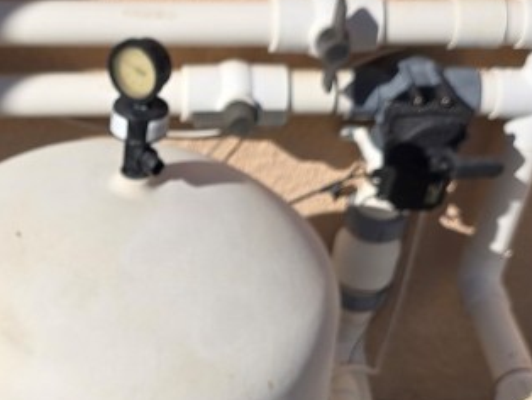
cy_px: 342
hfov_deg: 25.0
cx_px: 24
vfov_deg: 19.4
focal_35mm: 75
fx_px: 1154
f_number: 1.7
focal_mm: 6.3
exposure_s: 1/1437
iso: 12
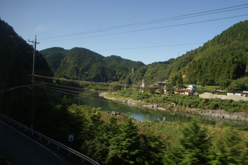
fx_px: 186
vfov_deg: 47.9
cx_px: 124
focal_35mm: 27
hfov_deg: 67.4
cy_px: 82
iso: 100
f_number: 9
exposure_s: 1/80
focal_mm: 18
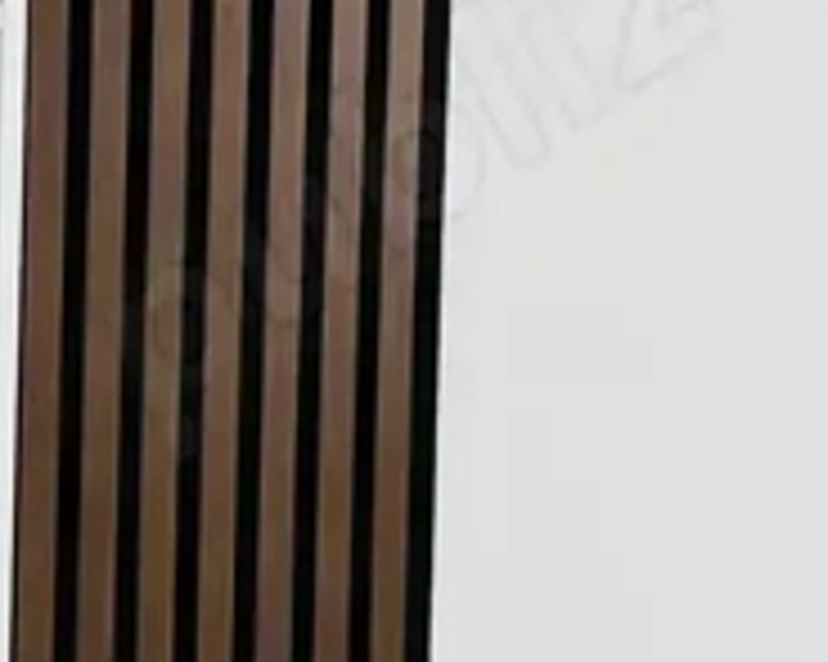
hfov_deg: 13.4
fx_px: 3380
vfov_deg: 10.4
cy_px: 1274
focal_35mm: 138
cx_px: 1102
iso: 125
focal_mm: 5.96
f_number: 1.6
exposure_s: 1/101
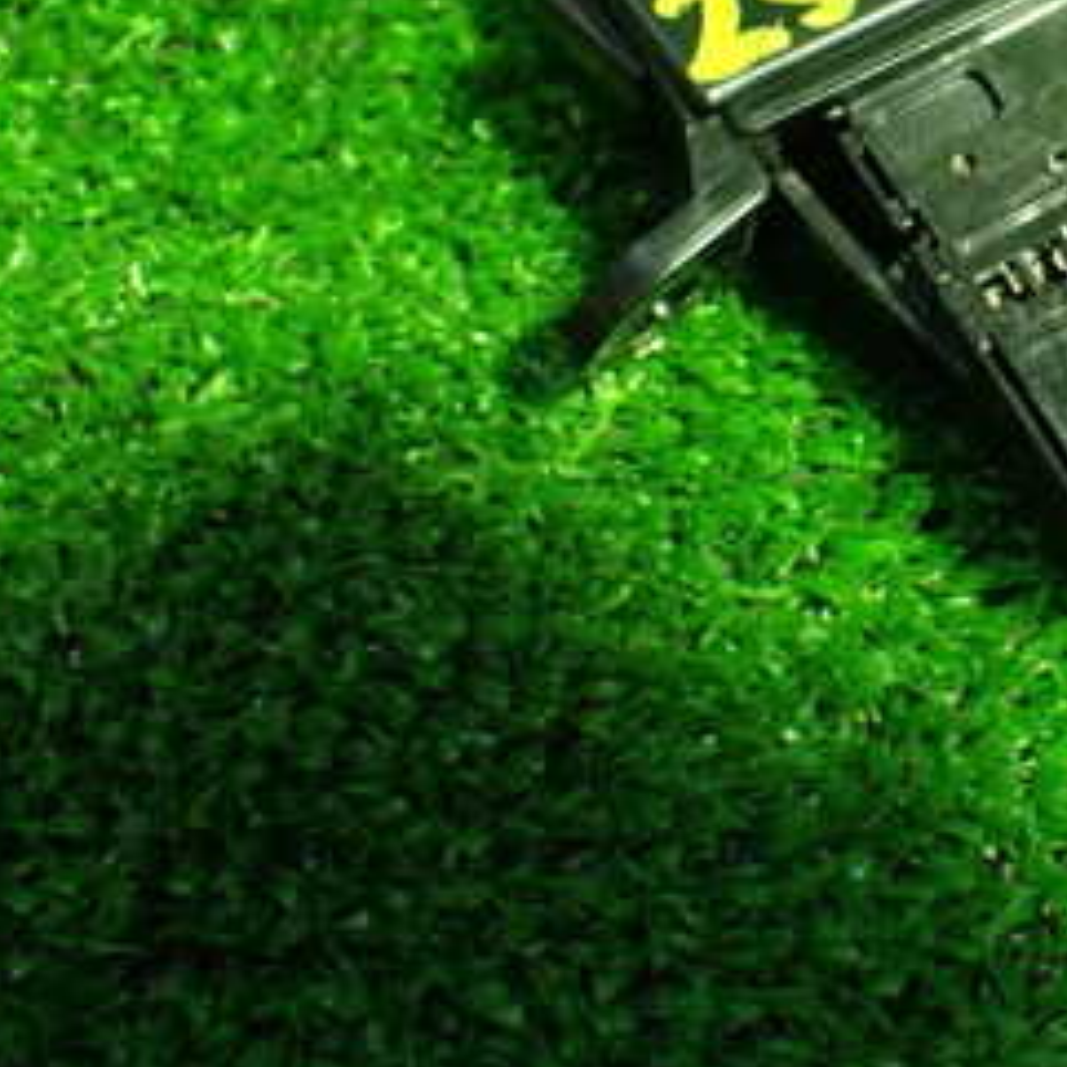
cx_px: 1058
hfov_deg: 24.9
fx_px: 2302
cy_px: 124
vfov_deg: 25.4
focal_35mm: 66
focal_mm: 5.4
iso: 800
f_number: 2.3
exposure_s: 1/60
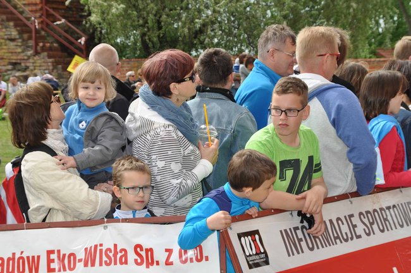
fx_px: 1112
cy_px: 136
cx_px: 206
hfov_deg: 20.9
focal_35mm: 98
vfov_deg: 14.0
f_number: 11
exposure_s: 1/200
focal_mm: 65
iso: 200
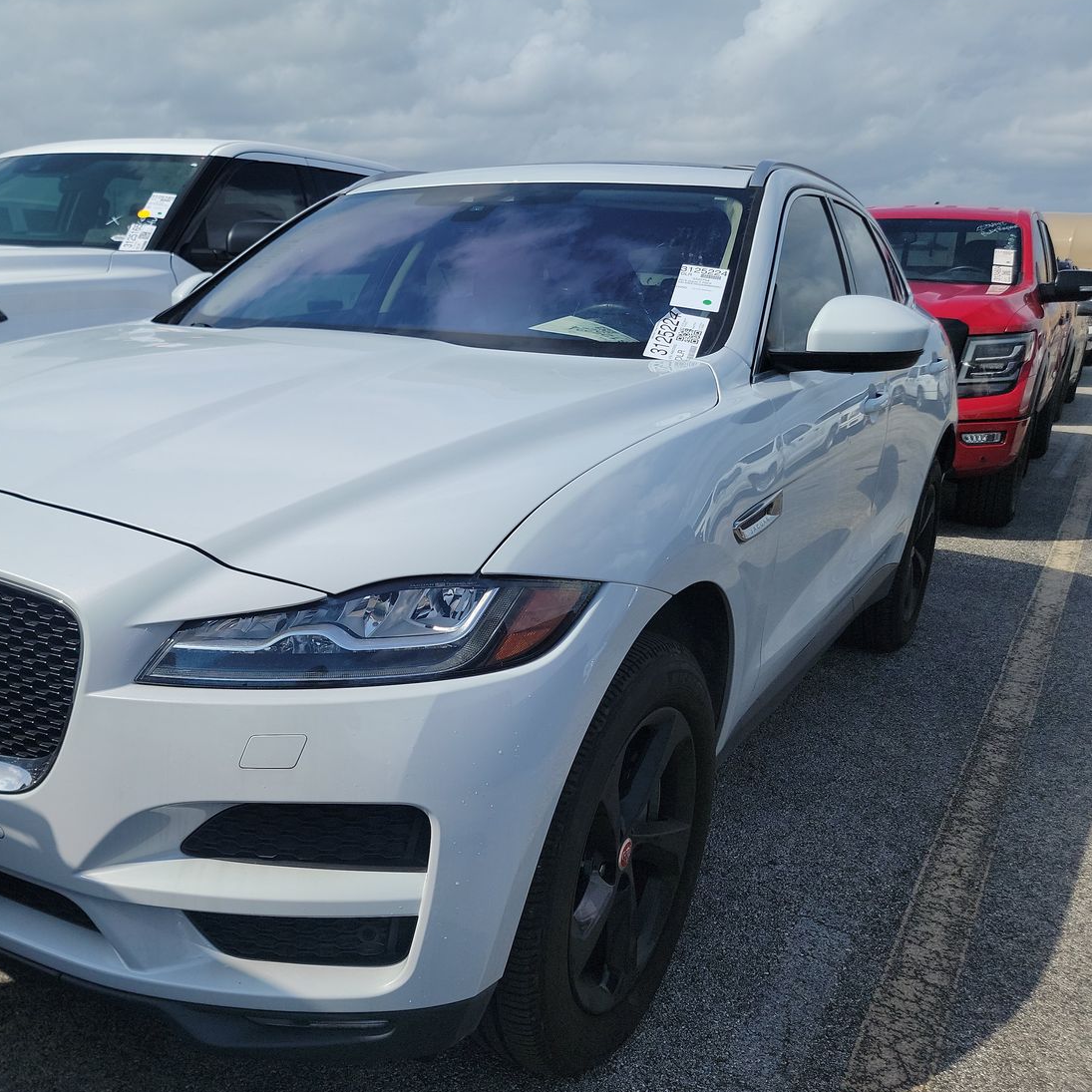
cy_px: 571
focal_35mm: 31
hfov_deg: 50.9
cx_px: 312
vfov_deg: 52.5
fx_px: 1106
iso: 50
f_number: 1.8
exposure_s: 1/1760
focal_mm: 6.7
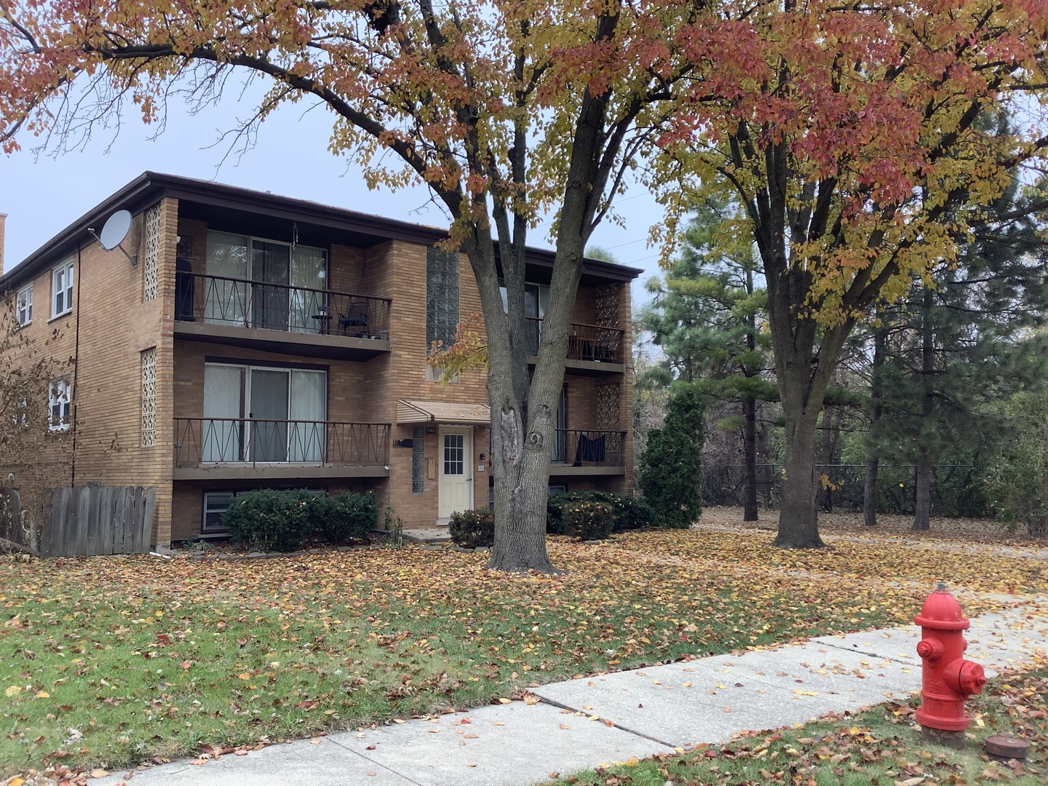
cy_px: 393
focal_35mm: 31
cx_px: 524
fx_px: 939
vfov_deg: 45.4
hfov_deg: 58.4
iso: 40
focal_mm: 3.3
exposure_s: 1/120
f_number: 2.4
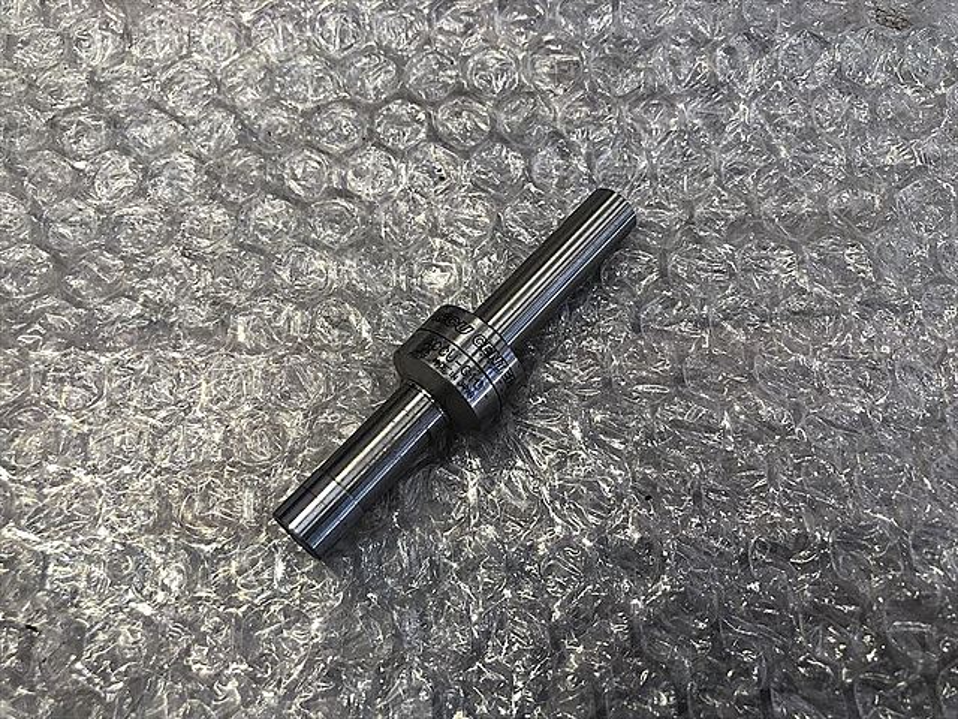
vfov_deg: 49.7
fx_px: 775
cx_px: 479
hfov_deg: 63.4
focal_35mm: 28
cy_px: 360
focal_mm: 3.99
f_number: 1.8
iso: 25
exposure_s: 1/50
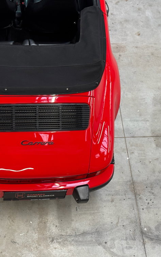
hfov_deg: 18.7
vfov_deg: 29.8
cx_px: 32
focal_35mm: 69
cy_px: 128
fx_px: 484
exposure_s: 1/50
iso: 100
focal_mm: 6.76
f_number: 1.78
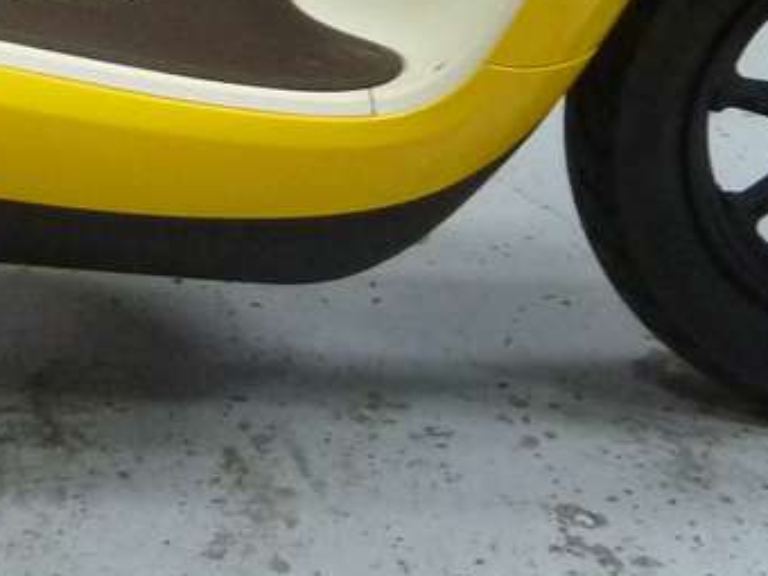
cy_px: -447
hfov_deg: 20.0
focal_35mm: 94
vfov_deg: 14.0
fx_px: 2086
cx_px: -66
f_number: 3.3
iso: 400
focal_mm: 4.1
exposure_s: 1/25
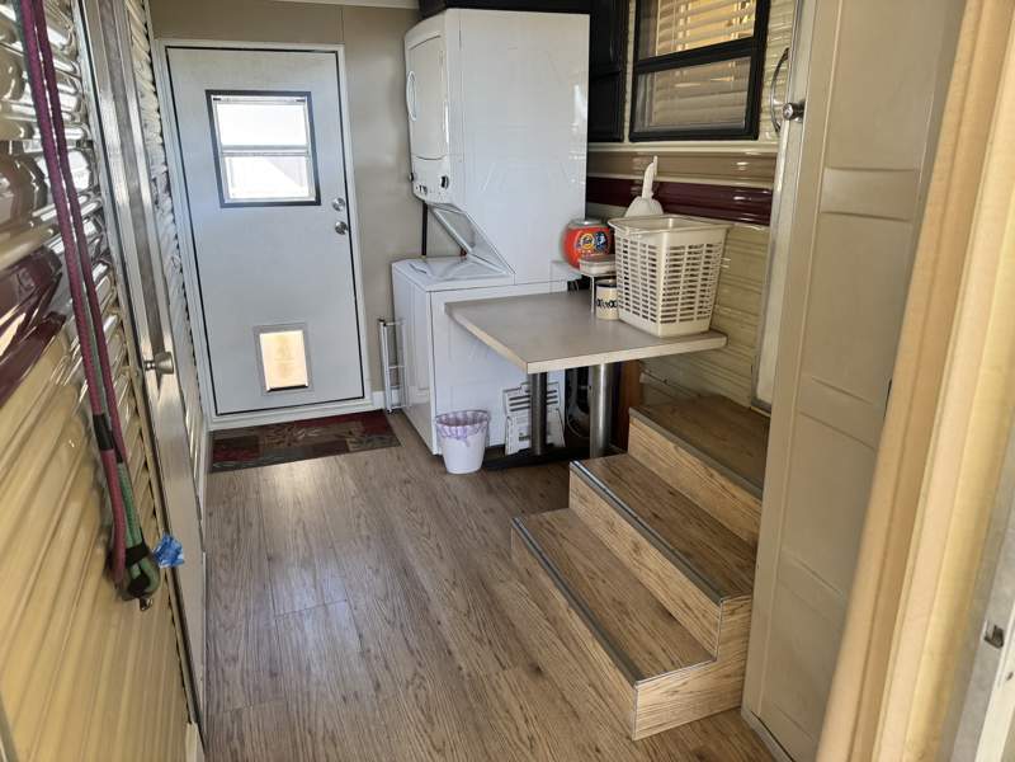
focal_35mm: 24
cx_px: 508
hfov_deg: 71.6
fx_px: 704
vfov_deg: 56.8
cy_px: 381
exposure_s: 1/119
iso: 200
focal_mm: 6.76
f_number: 1.78
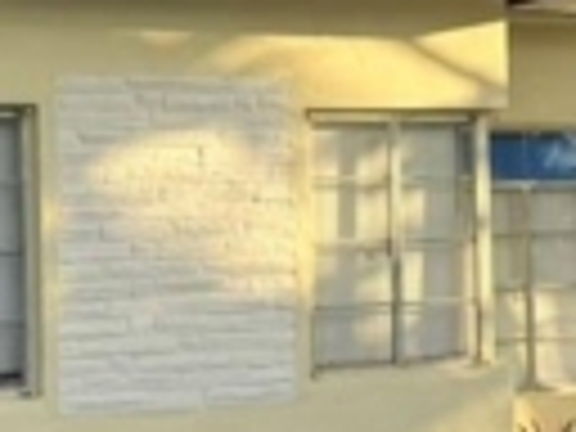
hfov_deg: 17.2
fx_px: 1847
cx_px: 603
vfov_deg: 13.3
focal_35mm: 111
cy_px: 153
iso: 80
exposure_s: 1/1337
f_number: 1.78
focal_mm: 6.76
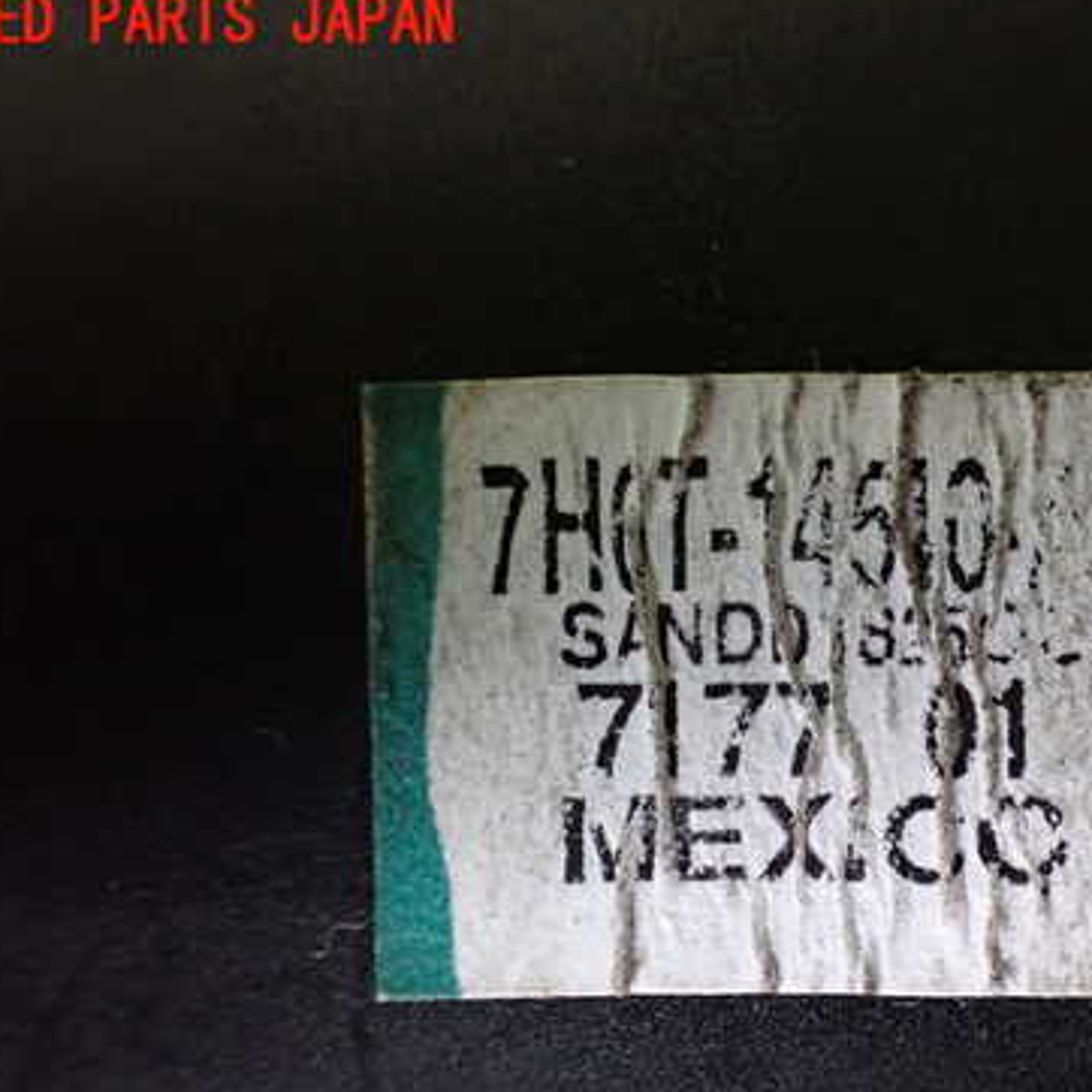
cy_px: 664
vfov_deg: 38.2
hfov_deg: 37.5
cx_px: 811
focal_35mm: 44
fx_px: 1570
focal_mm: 5.4
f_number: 2.3
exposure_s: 1/100
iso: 800
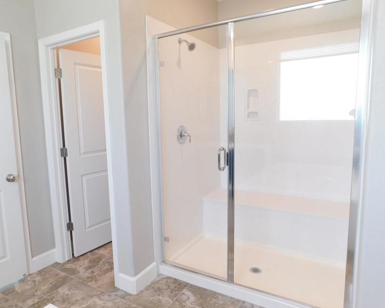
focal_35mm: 25
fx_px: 285
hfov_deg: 68.0
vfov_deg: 56.8
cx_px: 177
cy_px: 151
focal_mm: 4
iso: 220
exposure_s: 1/30
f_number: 3
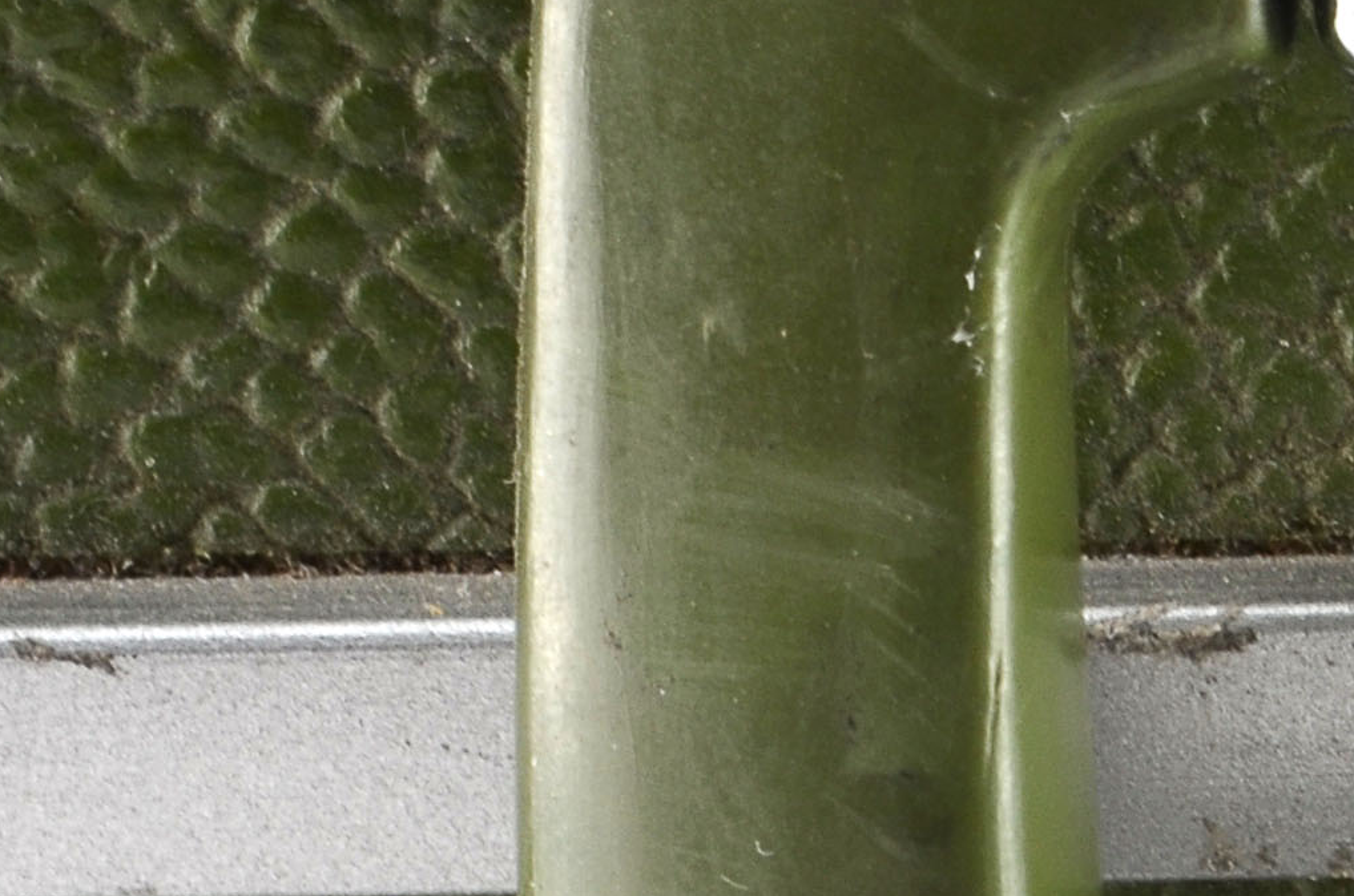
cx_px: 2973
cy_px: 699
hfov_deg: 5.1
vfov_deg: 3.4
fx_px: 14990
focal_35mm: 399
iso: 100
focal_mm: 55
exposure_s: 1/80
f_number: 13
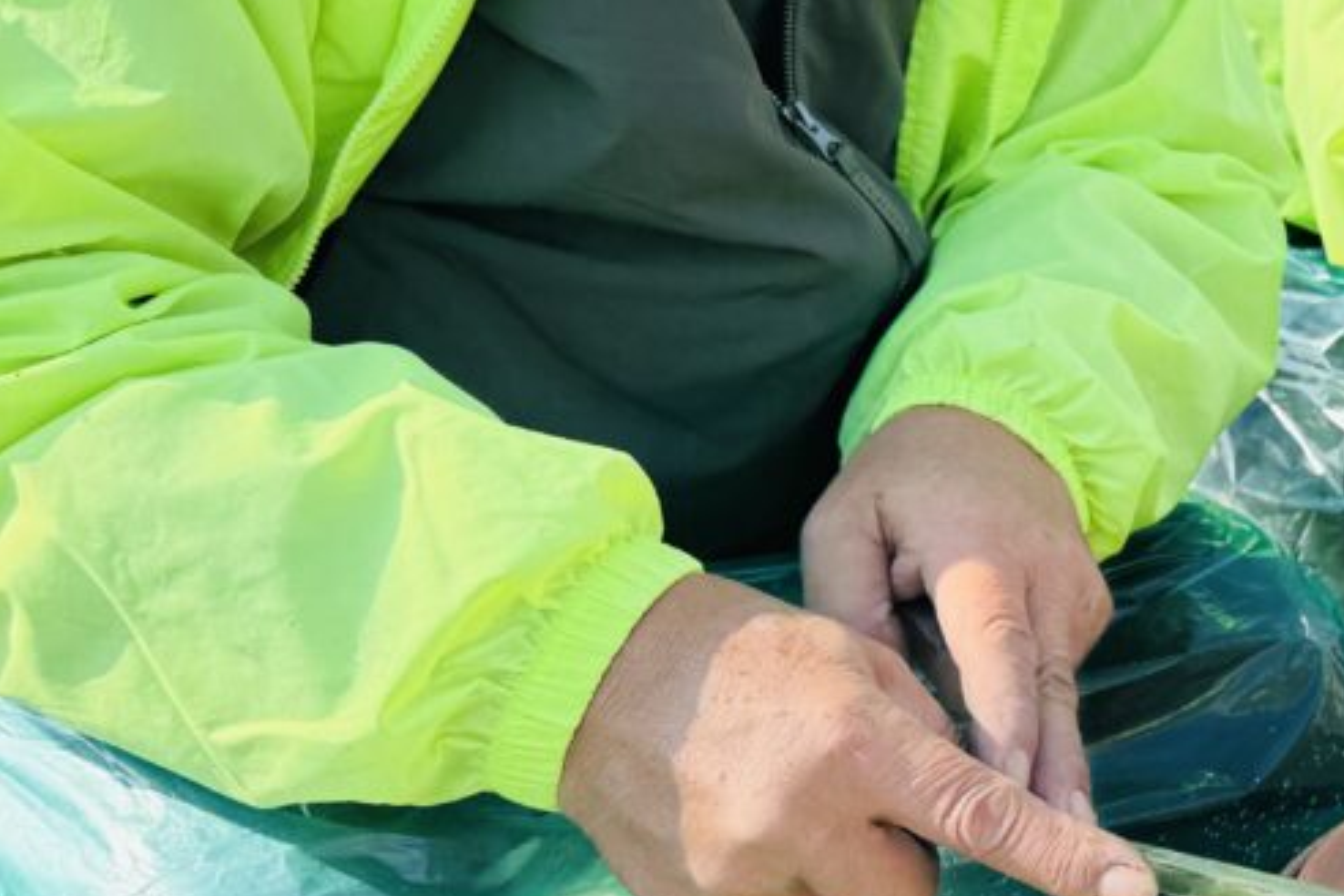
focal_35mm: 65
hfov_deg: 27.6
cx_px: 1571
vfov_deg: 20.9
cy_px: 391
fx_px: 2426
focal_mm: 6.76
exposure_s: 1/1456
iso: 80
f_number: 1.78
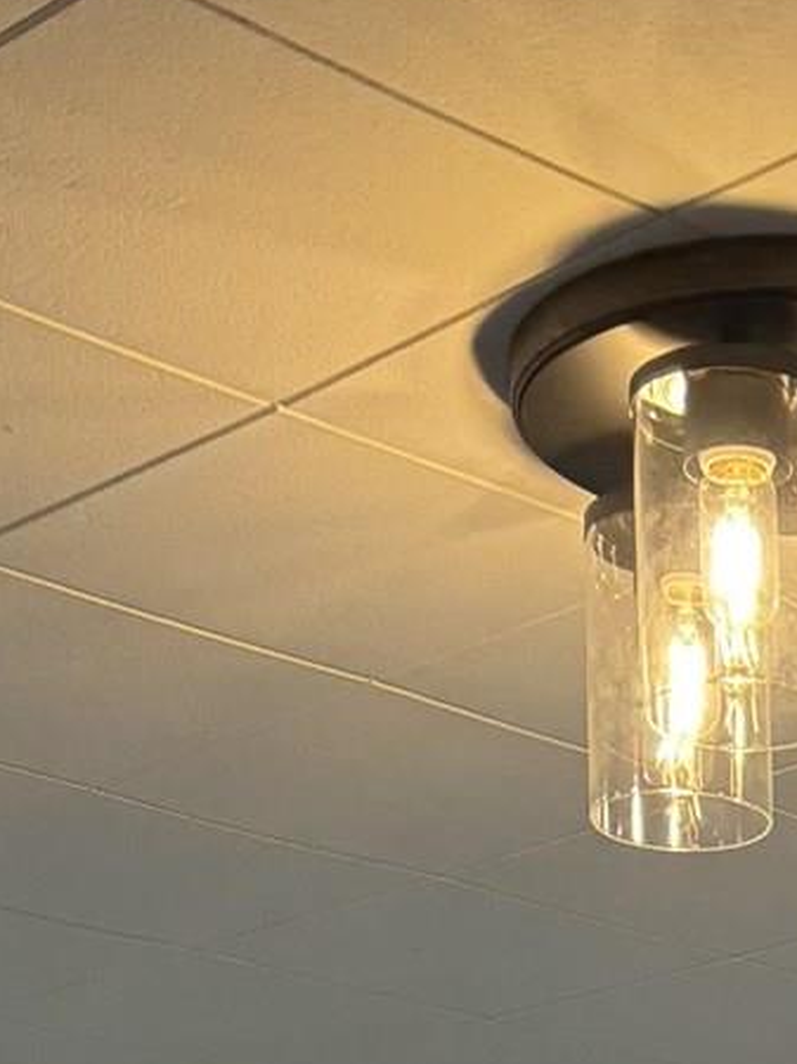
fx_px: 3780
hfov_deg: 11.5
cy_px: 2499
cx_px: 1201
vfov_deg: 12.7
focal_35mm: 123
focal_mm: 6.76
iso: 160
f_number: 1.78
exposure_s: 1/120
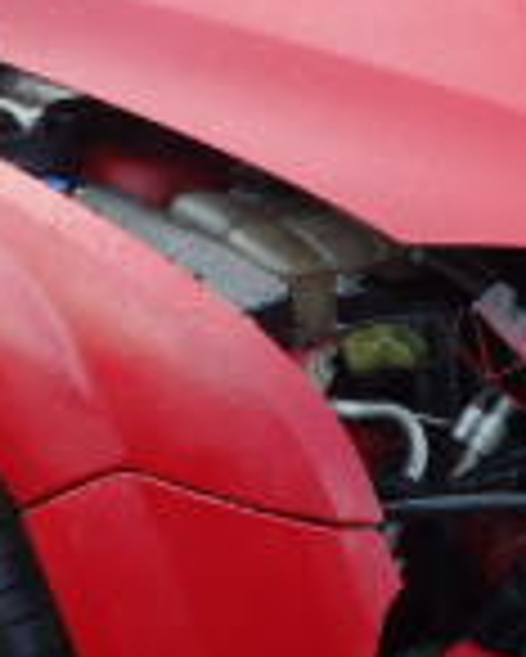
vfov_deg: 16.0
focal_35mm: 120
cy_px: 338
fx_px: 2333
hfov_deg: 12.8
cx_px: 409
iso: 125
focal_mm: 5
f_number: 3.9
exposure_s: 1/100
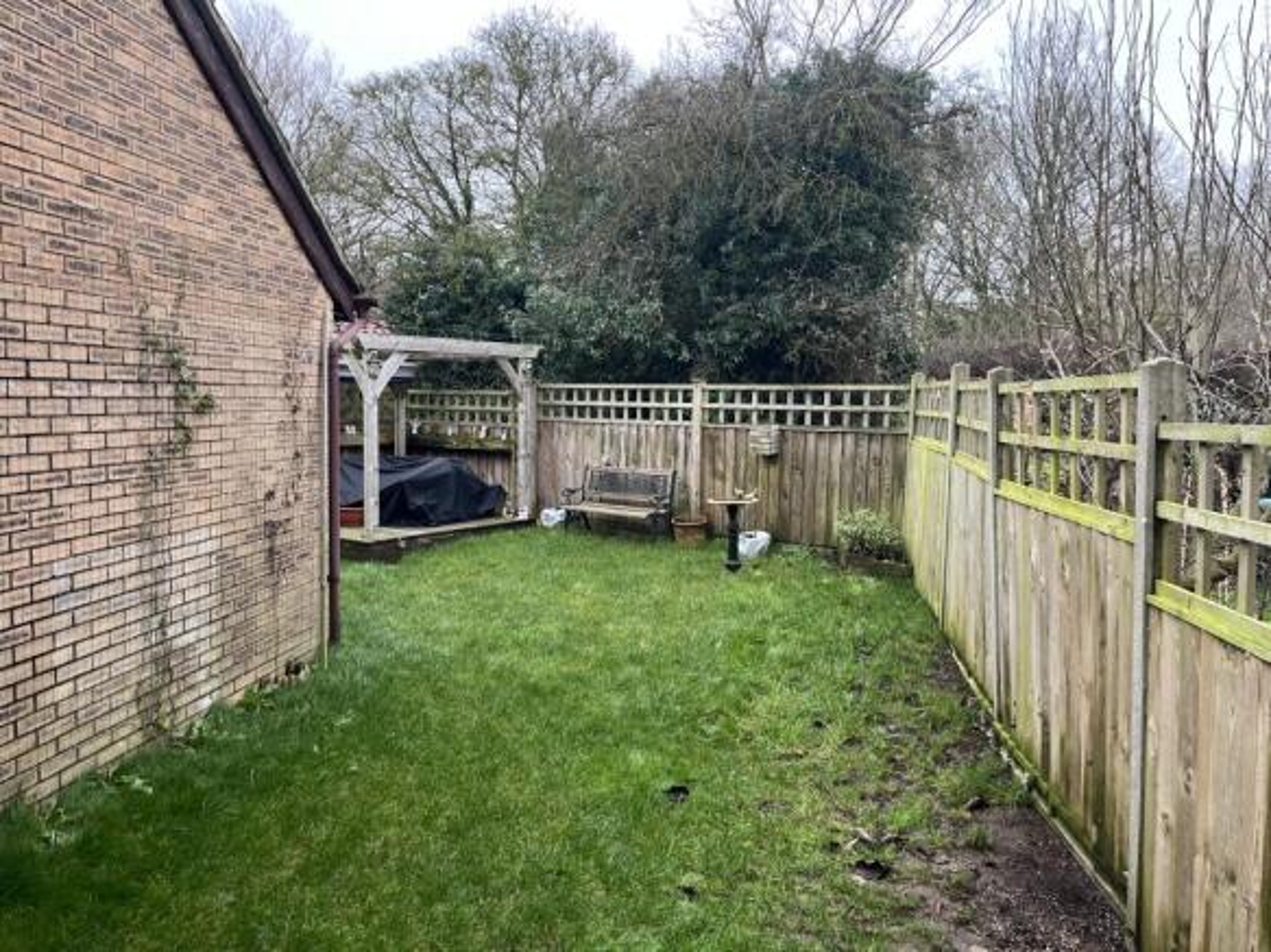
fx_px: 954
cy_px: 476
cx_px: 636
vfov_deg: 53.0
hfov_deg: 67.3
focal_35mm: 26
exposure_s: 1/121
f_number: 1.6
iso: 100
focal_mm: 5.1
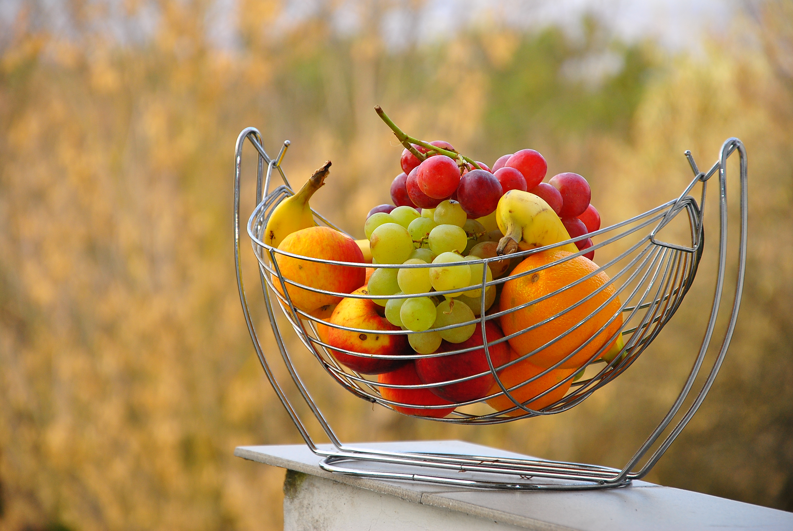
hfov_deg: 13.0
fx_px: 3474
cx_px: 396
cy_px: 266
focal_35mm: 158
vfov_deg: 8.7
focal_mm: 105
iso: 200
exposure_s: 1/100
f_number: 5.6
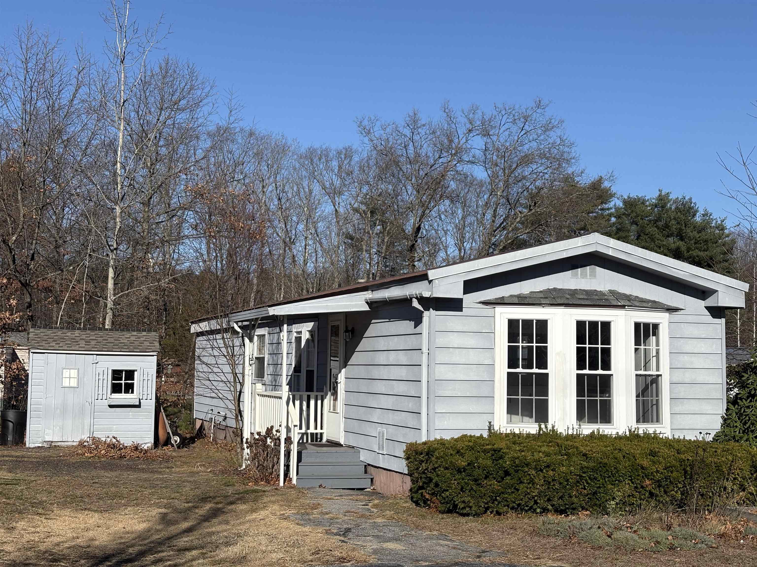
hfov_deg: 36.8
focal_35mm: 52
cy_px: 284
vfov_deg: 28.0
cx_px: 378
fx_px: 1137
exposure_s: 1/4630
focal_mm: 5.96
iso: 40
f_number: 1.6
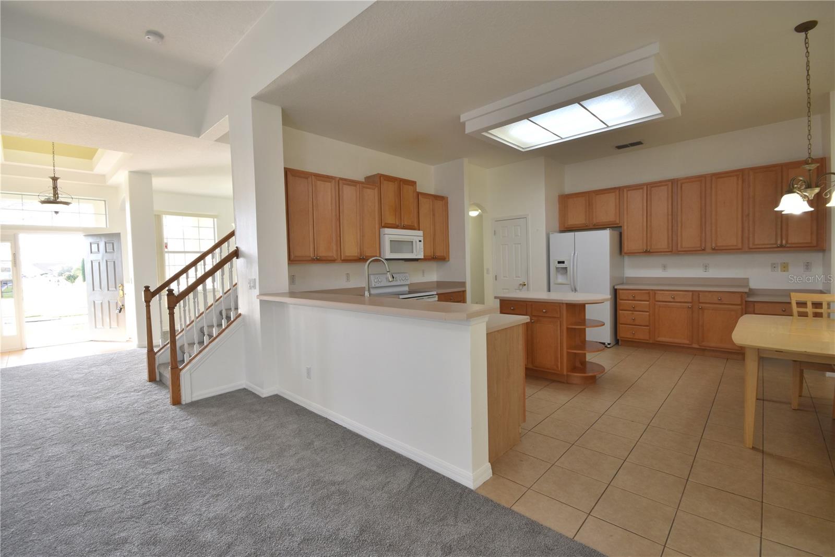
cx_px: 418
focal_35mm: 15
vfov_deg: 77.3
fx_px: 348
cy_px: 278
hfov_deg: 100.4
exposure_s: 1/15
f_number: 10
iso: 200
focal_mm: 10
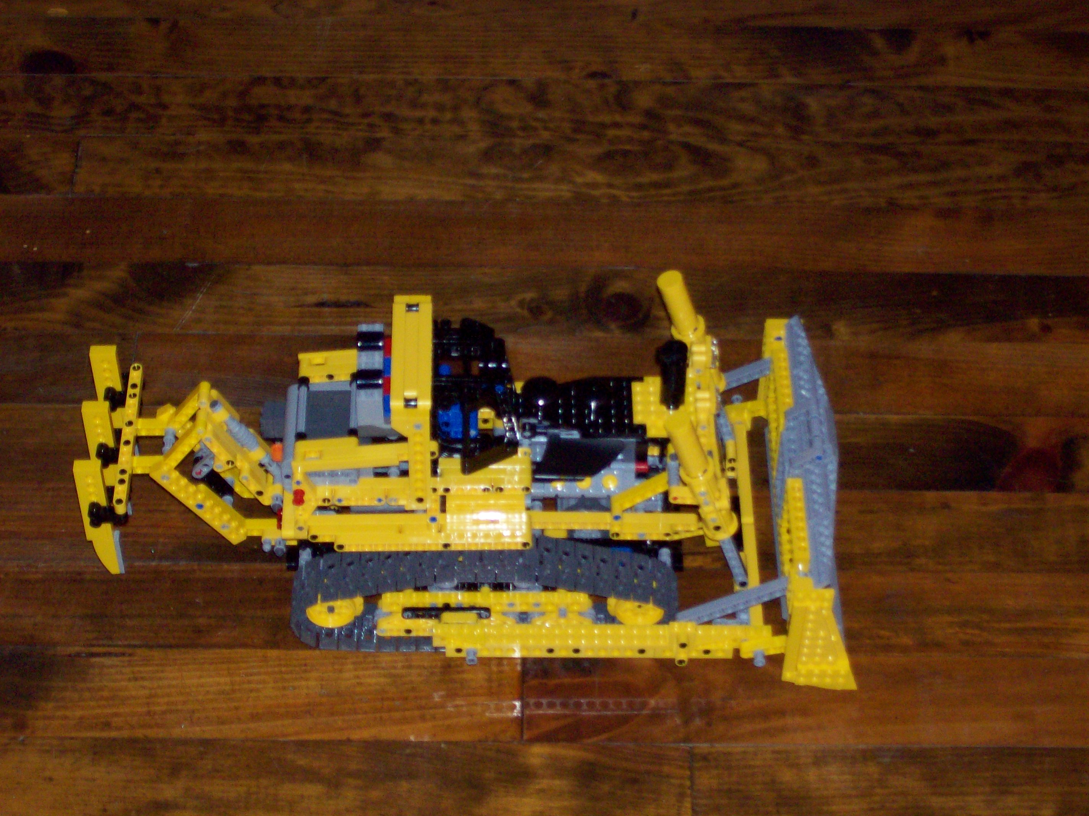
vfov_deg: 17.0
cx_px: 544
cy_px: 408
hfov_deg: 22.5
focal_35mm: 87
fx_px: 2736
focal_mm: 14.3
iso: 140
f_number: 4.3
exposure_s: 1/109
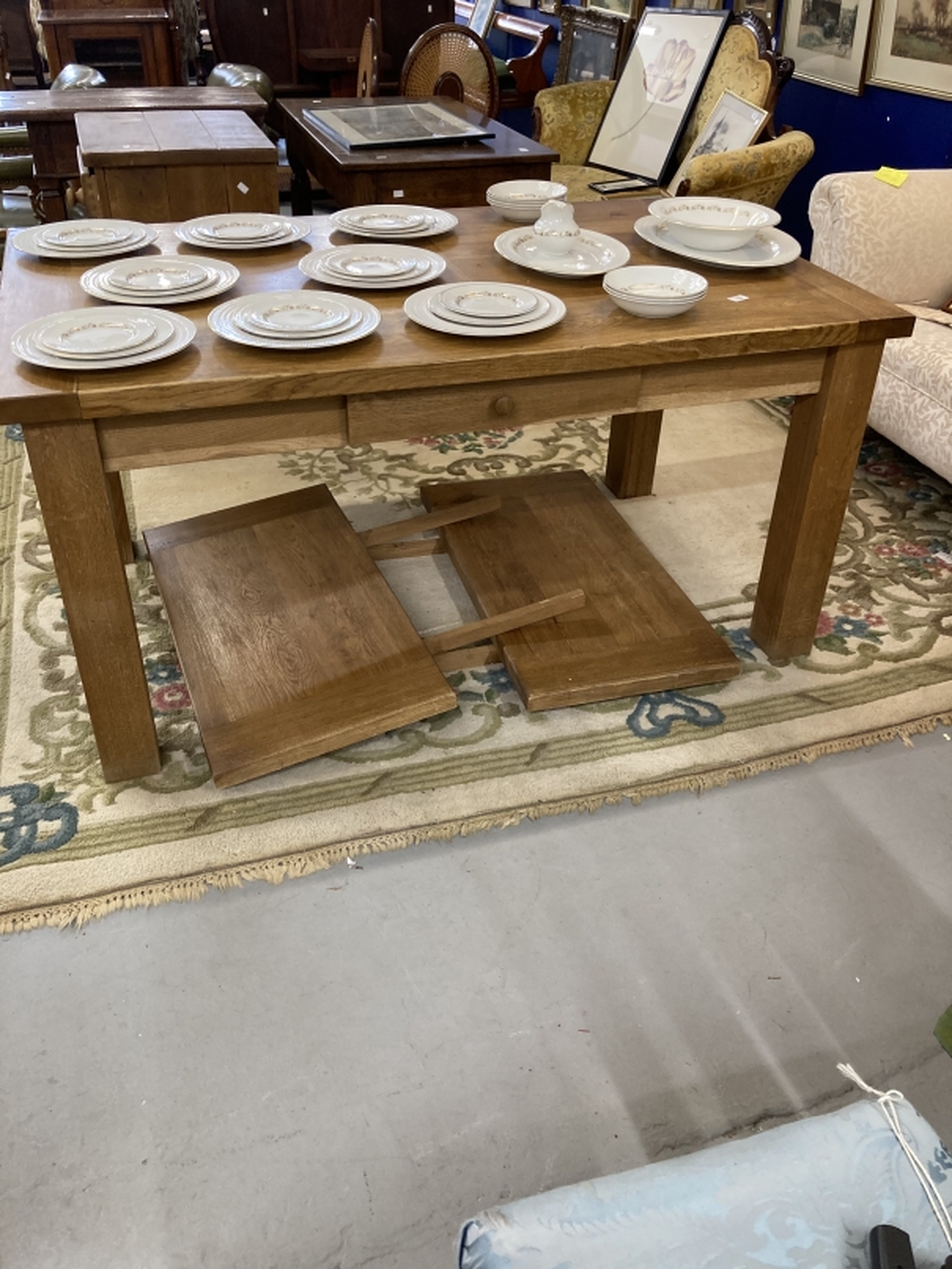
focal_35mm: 28
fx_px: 1026
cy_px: 634
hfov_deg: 49.8
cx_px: 476
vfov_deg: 63.4
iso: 125
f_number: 1.8
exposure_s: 1/50
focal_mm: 3.99
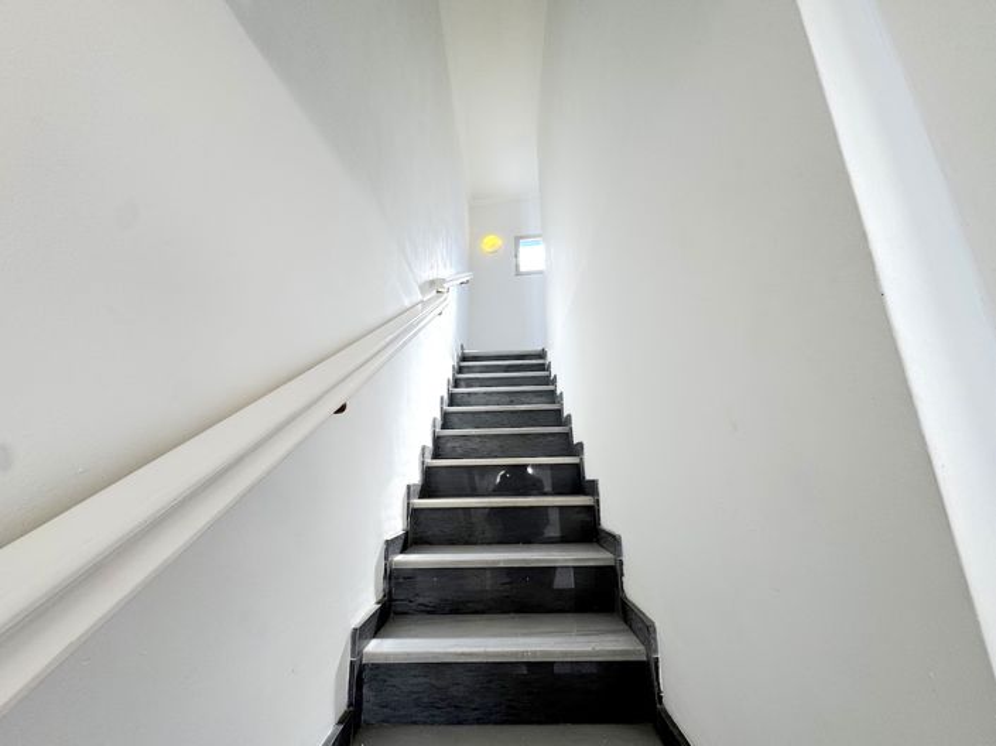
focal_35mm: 14
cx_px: 498
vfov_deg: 85.6
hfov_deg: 102.1
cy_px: 373
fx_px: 403
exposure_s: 1/100
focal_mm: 2.22
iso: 50
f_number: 2.2
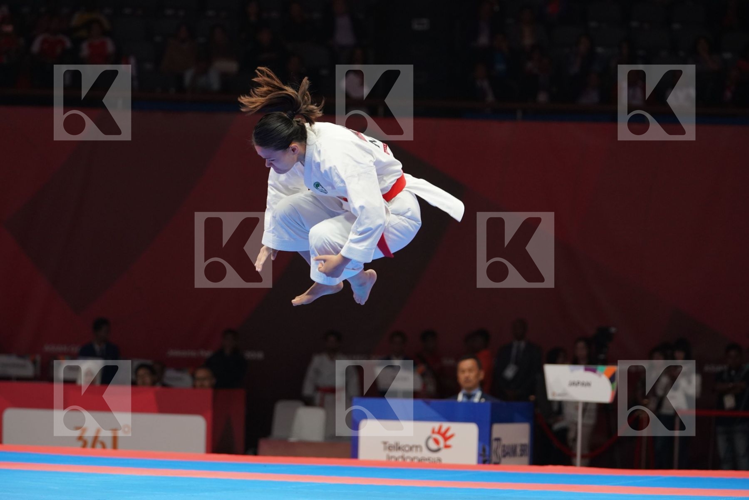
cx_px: 374
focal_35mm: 146
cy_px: 250
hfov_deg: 14.1
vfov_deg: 9.4
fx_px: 3037
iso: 2500
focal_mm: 146
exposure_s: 1/500
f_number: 4
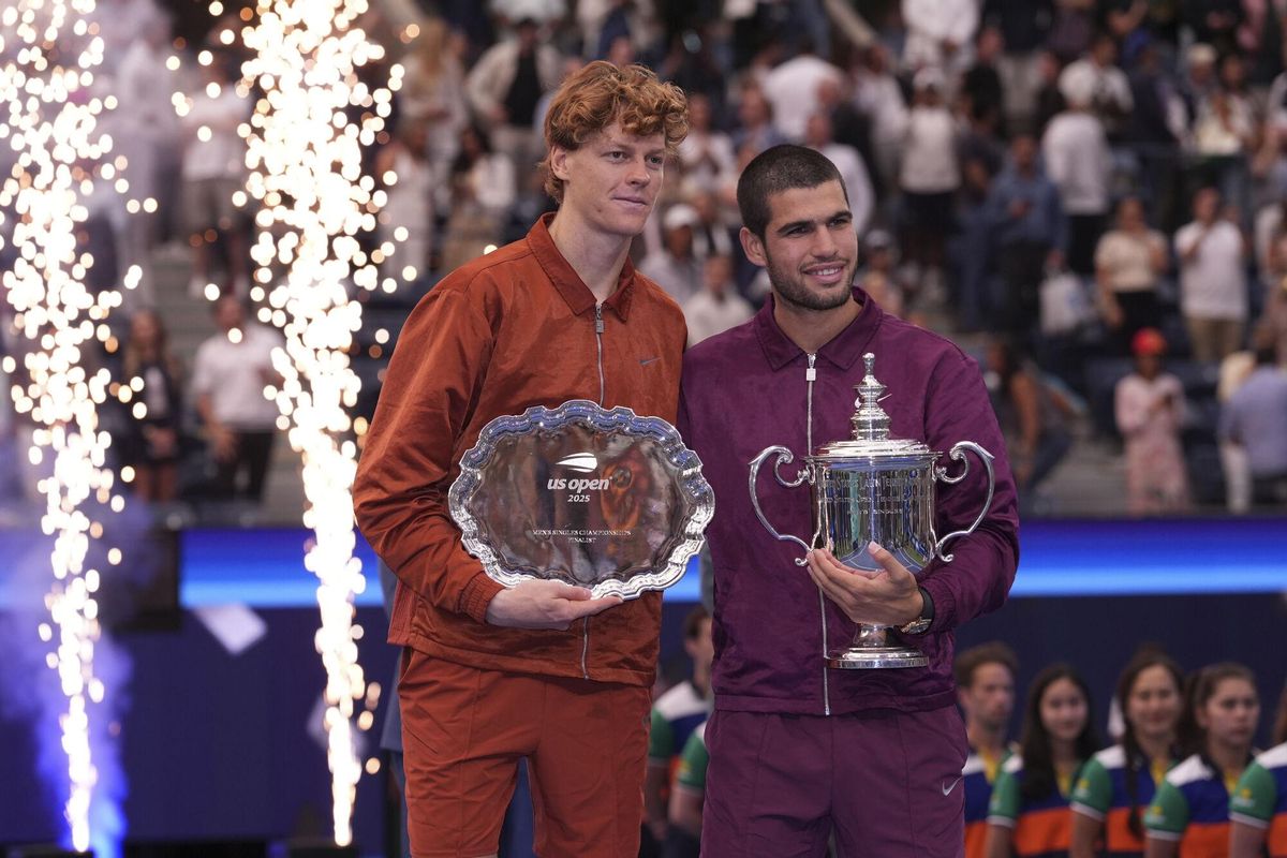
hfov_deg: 13.2
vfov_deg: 8.8
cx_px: 644
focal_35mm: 156
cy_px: 429
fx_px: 5577
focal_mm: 156
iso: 1600
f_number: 5
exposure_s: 1/500
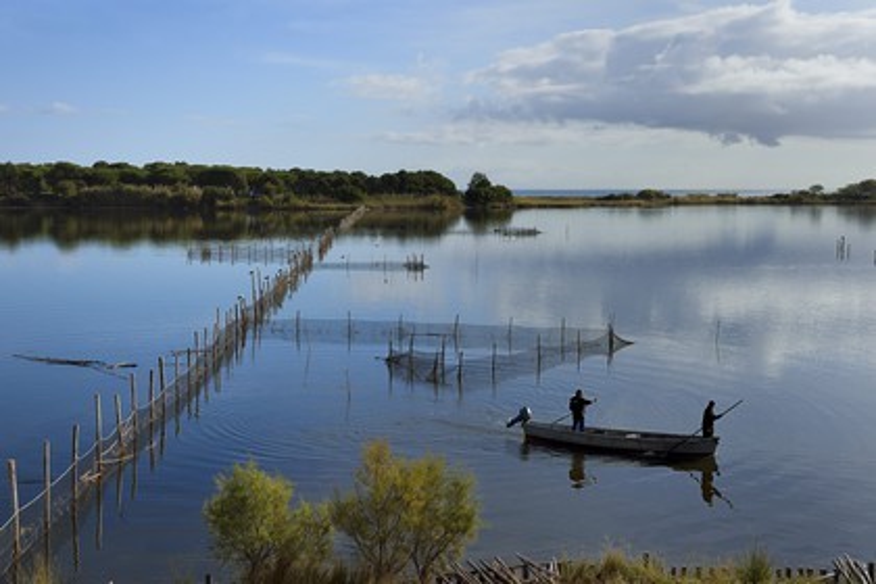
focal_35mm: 48
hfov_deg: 41.1
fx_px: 1168
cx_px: 438
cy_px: 292
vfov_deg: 28.1
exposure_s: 1/640
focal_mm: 48
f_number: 9
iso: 200
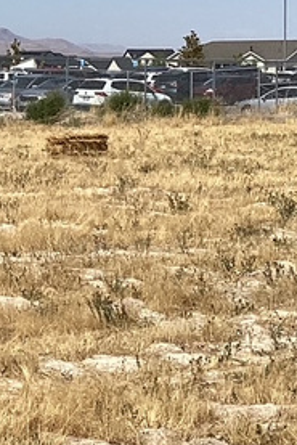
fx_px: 1471
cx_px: -146
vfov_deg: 17.0
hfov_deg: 11.1
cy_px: 74
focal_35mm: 119
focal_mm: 3.3
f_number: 2.4
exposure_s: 1/2809
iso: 25
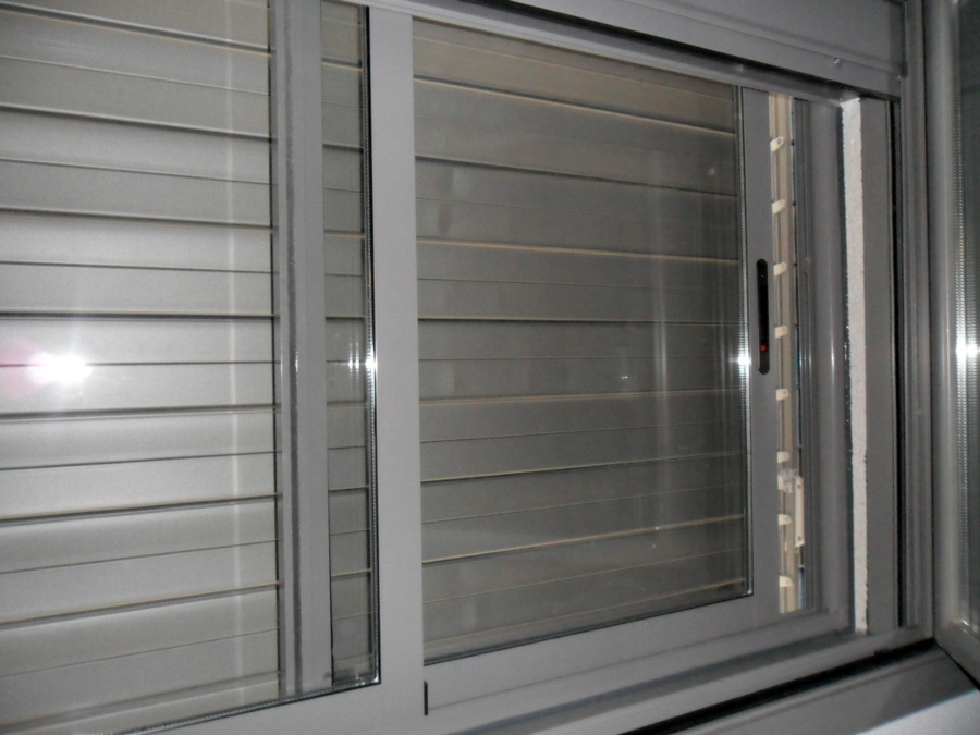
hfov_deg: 65.3
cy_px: 368
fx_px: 764
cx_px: 490
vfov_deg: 51.4
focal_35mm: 27
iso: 400
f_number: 8.9
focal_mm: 4.9
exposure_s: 1/45
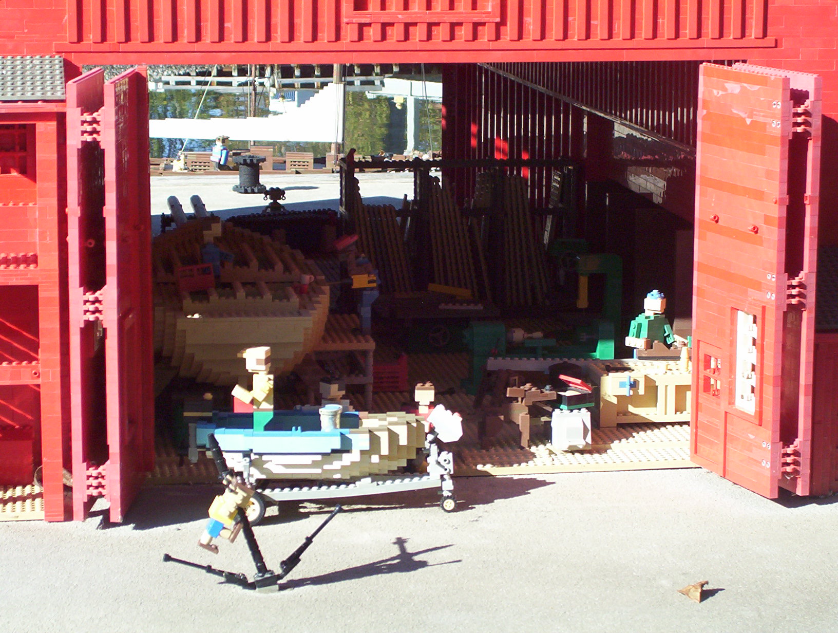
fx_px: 3009
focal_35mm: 124
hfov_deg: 15.9
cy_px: 316
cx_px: 419
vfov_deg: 12.0
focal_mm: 16.3
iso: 100
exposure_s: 1/356
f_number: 4.62
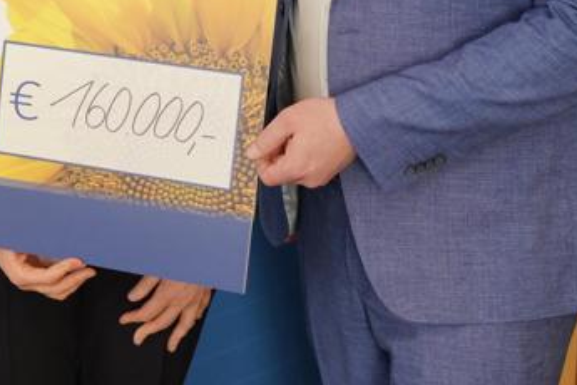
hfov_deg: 16.5
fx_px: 1875
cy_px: -42
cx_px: -177
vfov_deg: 11.5
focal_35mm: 117
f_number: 2
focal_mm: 35
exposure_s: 1/250
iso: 500
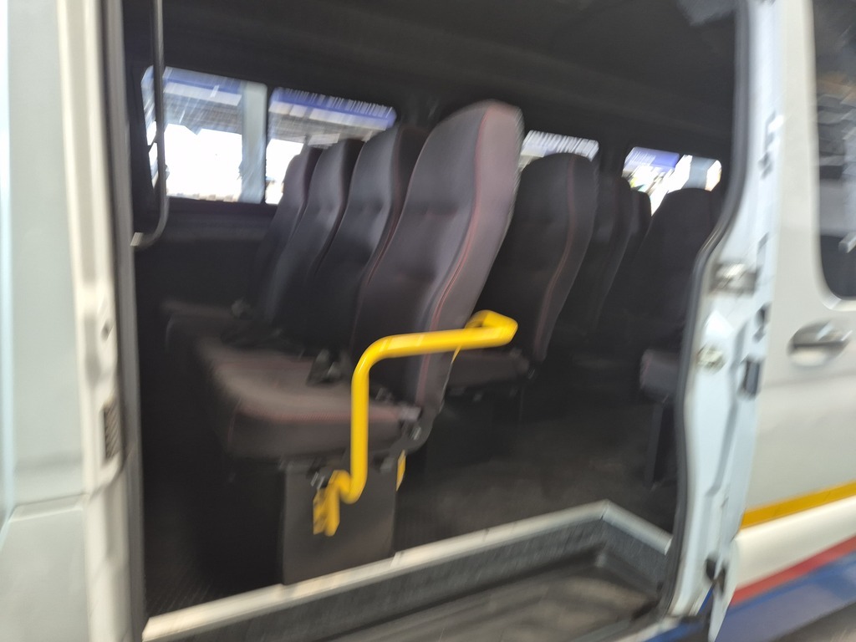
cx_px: 428
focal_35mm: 23
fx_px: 569
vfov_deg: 58.9
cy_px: 321
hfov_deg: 73.9
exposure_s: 1/50
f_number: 1.8
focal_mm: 5.4
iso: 80
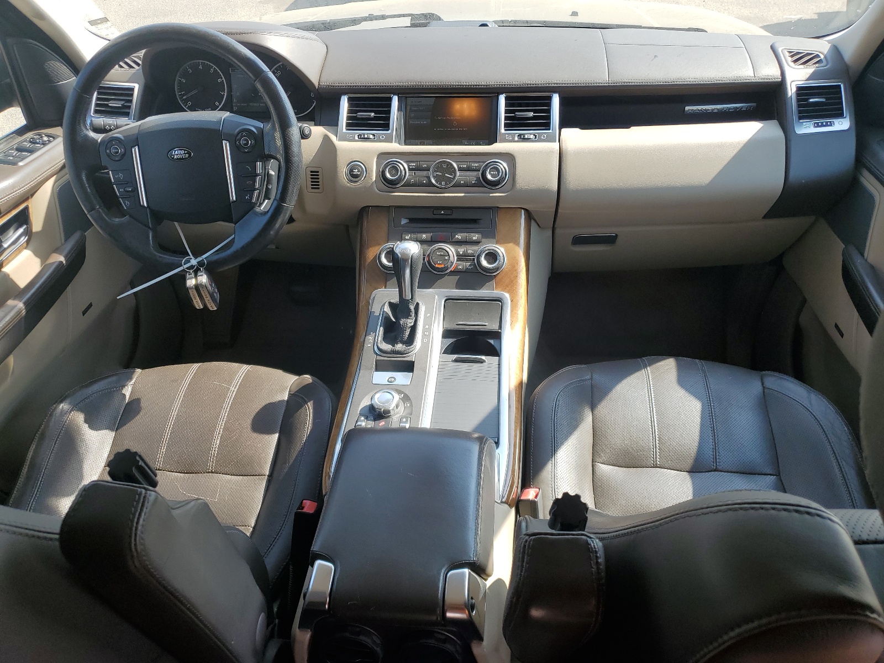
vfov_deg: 53.1
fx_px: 664
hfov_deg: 67.3
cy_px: 332
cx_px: 442
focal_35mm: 26
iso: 50
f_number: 1.5
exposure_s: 1/588
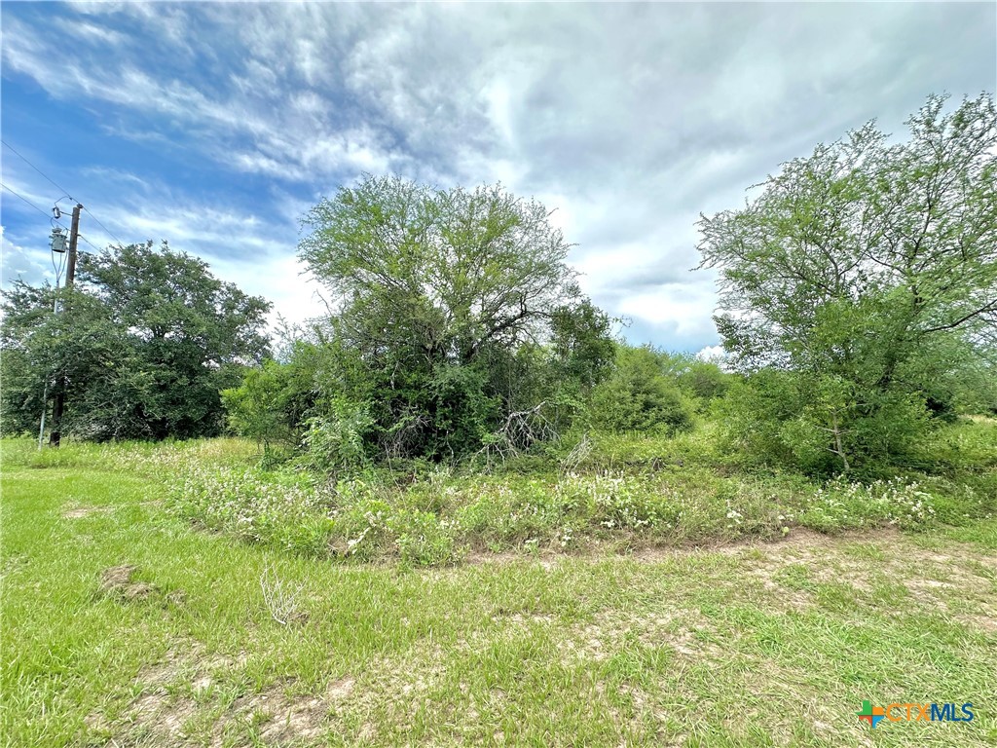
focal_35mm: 14
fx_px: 403
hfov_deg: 102.1
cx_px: 498
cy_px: 374
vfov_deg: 85.7
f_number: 2.2
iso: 50
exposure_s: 1/1208
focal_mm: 2.22
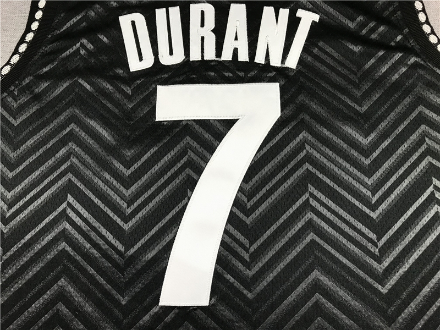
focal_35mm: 28
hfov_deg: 63.4
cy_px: 165
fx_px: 356
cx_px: 220
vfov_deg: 49.7
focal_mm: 3.99
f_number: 1.8
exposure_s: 1/33
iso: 25
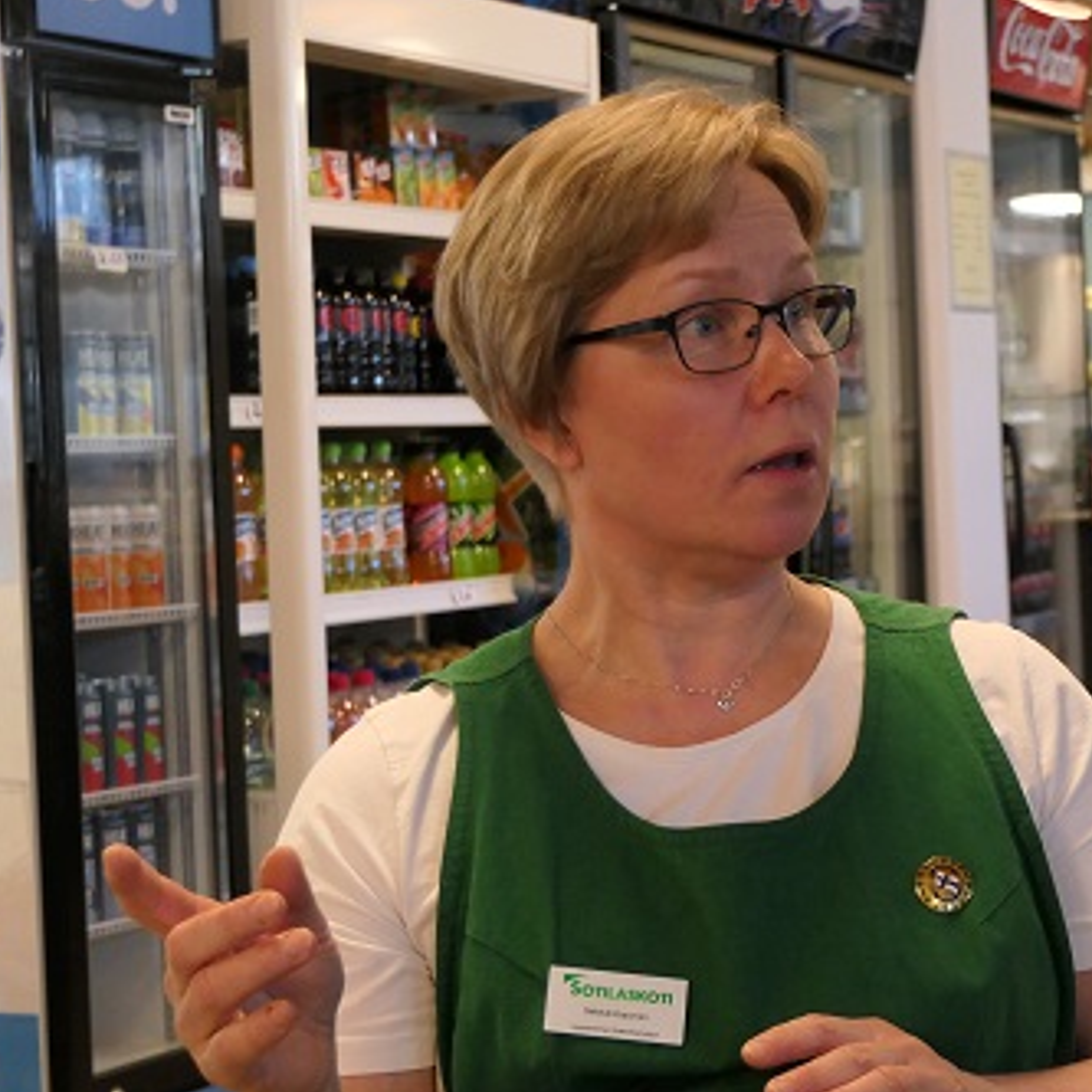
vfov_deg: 20.6
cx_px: 820
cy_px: 510
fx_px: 2998
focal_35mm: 84
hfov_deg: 20.5
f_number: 3.7
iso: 1250
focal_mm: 22
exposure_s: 1/80
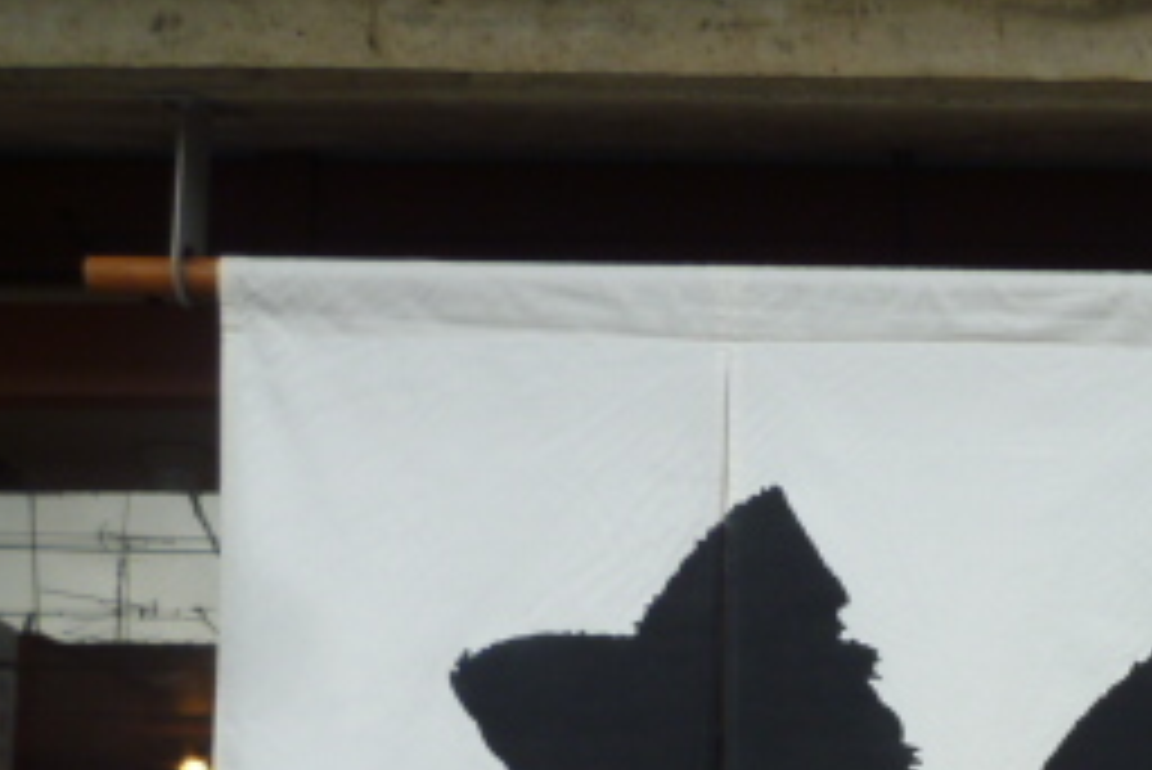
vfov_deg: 19.7
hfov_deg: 29.7
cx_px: 1026
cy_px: 932
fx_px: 2081
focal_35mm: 65
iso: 80
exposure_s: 1/100
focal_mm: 4.5
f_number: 4
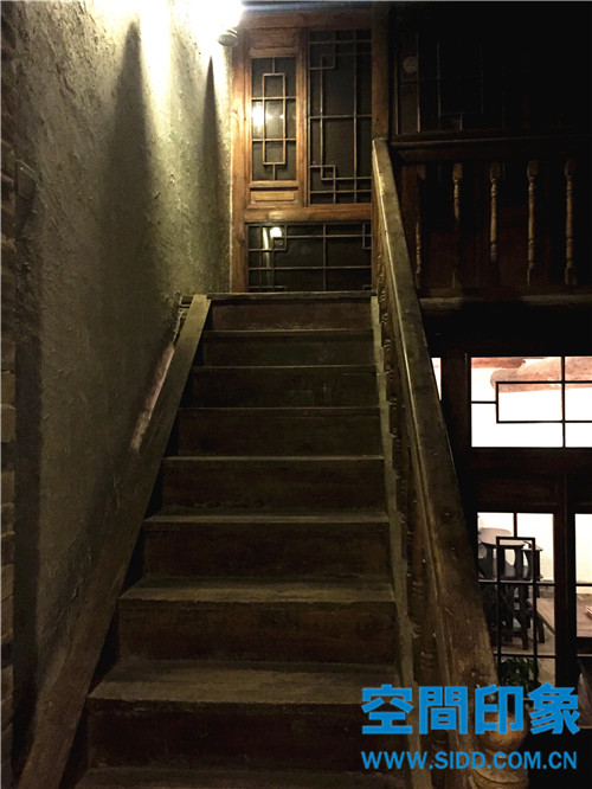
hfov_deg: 48.3
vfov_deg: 61.6
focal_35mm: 29
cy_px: 394
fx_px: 661
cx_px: 296
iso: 1250
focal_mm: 4.15
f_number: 2.2
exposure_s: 1/17
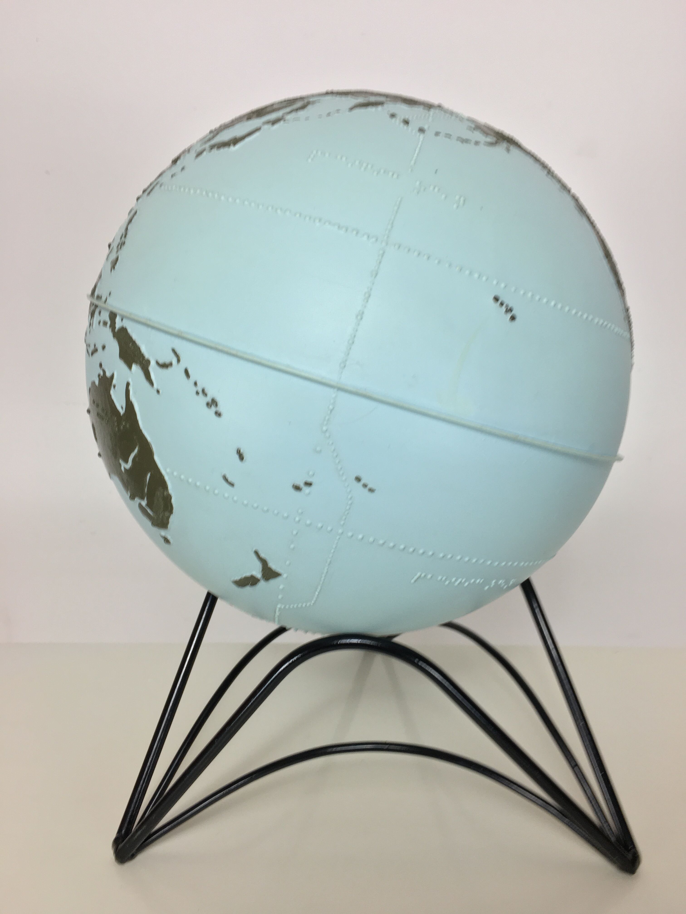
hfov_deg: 48.2
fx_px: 766
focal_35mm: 29
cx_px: 343
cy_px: 457
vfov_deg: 61.7
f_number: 2.2
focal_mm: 4.15
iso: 32
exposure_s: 1/33
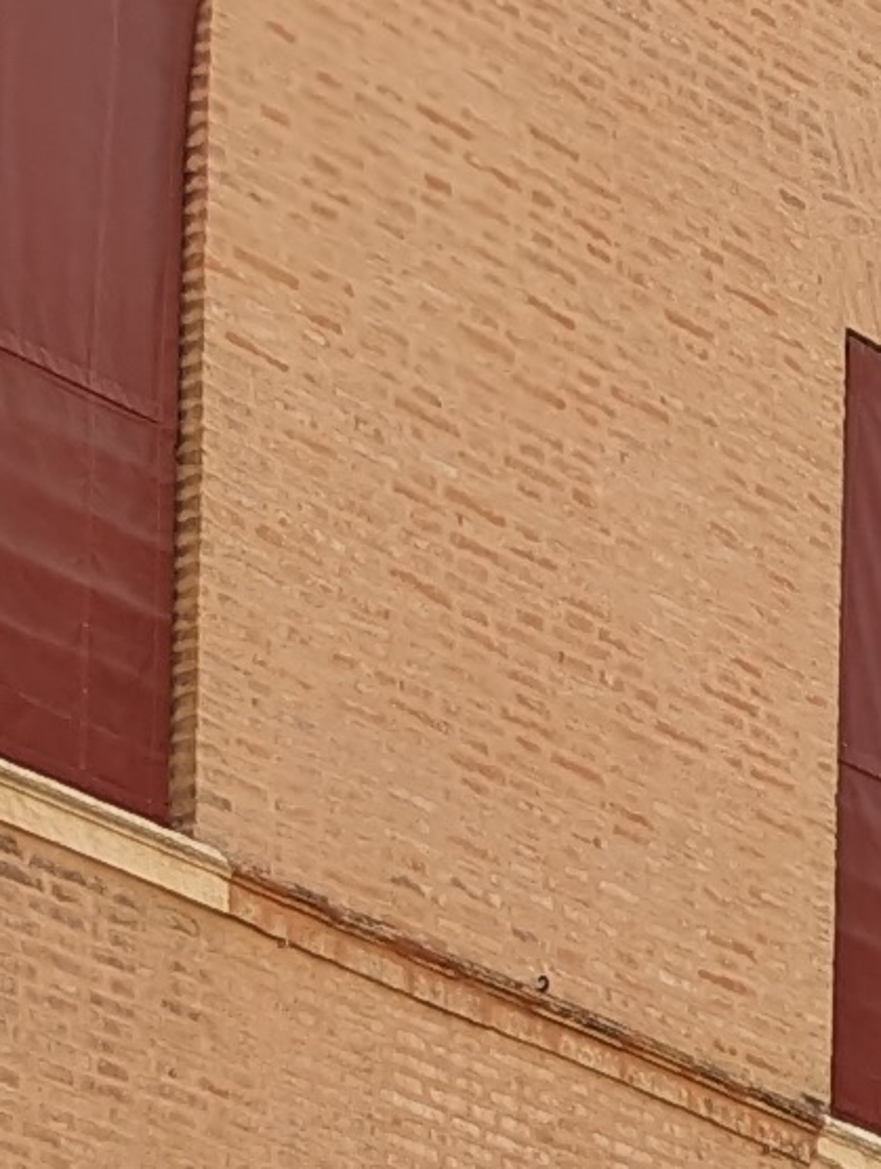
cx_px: 2582
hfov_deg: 7.5
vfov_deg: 9.5
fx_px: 5954
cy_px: 3120
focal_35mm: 176
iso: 25
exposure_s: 1/615
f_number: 1.85
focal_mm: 6.81
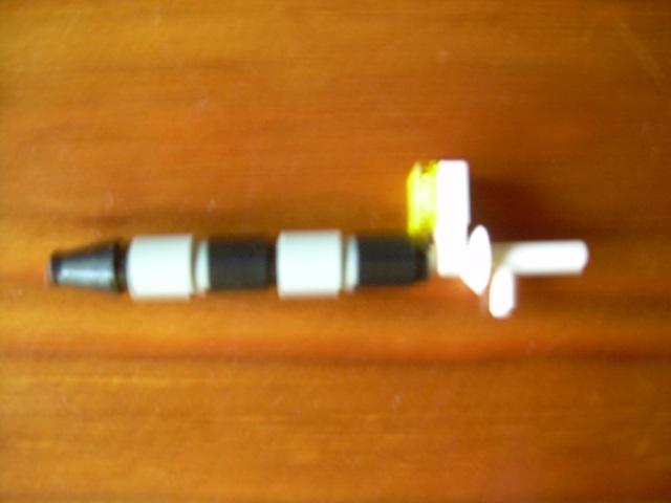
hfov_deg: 49.0
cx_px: 336
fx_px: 737
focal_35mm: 38
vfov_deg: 37.7
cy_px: 252
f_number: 2.8
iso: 200
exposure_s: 1/1.5
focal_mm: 6.3
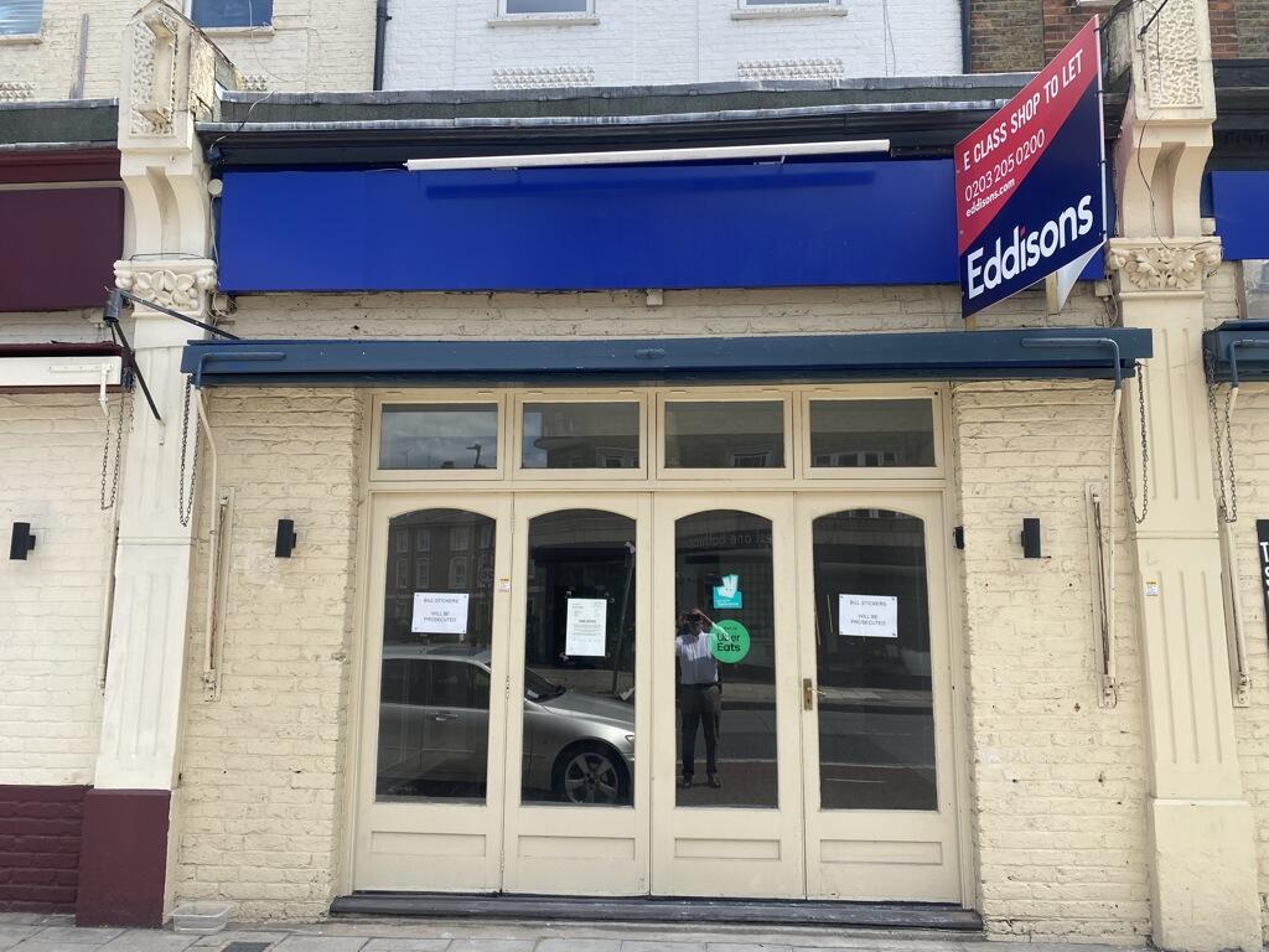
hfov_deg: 67.3
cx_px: 634
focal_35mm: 26
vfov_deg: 53.1
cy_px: 476
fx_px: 953
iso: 32
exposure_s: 1/1484
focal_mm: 4.25
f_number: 1.8
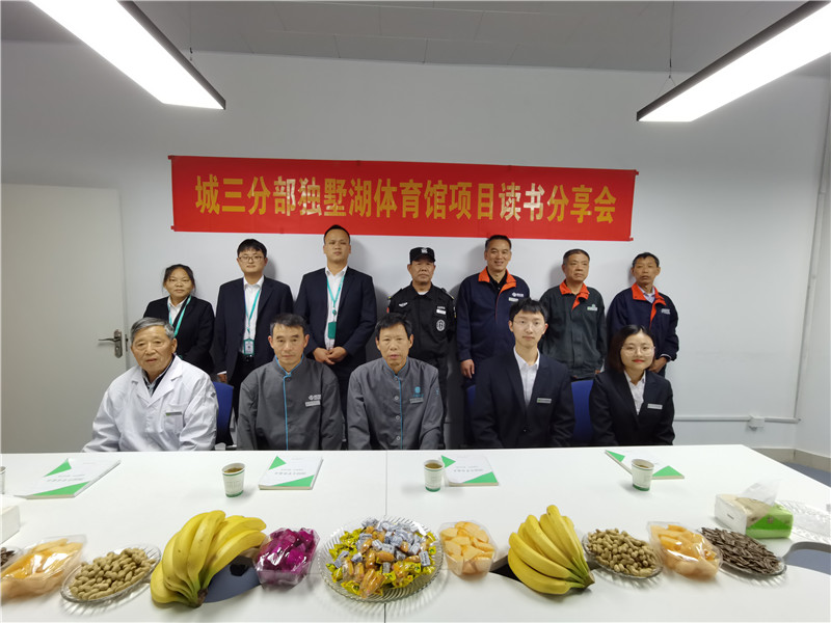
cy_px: 312
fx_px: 408
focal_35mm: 17
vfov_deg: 74.7
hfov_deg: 91.0
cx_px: 416
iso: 200
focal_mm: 2.26
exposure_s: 1/50
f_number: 2.2
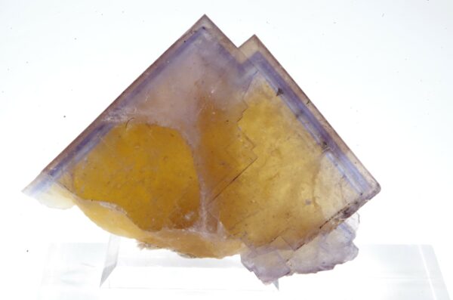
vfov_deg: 18.1
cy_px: 150
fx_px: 942
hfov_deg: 27.1
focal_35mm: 75
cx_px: 226
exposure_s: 1/1.25
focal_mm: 50
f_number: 5.6
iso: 100
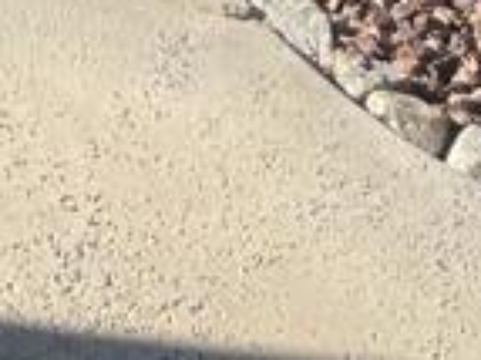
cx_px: 101
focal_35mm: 179
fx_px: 2485
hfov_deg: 11.0
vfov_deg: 7.3
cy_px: -717
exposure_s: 1/1689
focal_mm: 5.1
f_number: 1.6
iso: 32
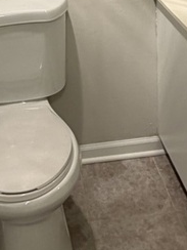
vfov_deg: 27.0
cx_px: 50
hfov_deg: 23.4
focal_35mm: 62
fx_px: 447
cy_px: -60
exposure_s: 1/60
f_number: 2.2
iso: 160
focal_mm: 2.22
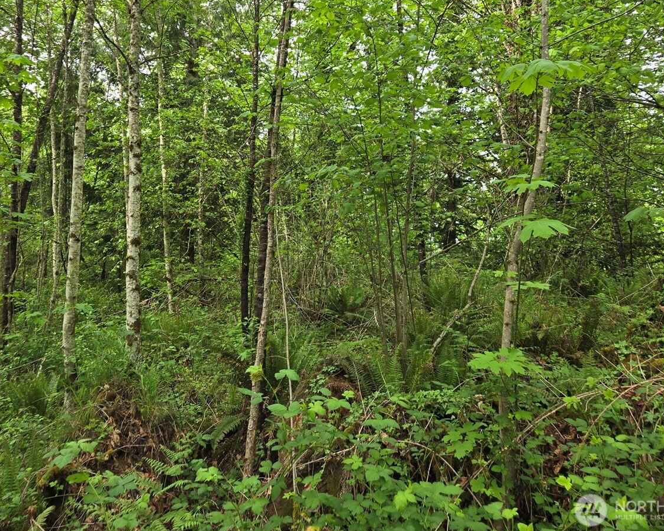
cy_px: 179
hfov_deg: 55.1
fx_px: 629
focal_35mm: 32
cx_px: 255
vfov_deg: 45.2
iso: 50
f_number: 1.8
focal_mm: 5.4
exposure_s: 1/180
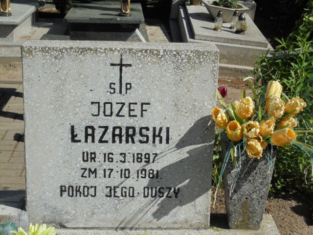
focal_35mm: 64
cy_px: 118
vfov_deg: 22.9
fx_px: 579
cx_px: 156
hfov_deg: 30.3
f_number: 5.6
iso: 100
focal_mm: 11.5
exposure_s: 1/640
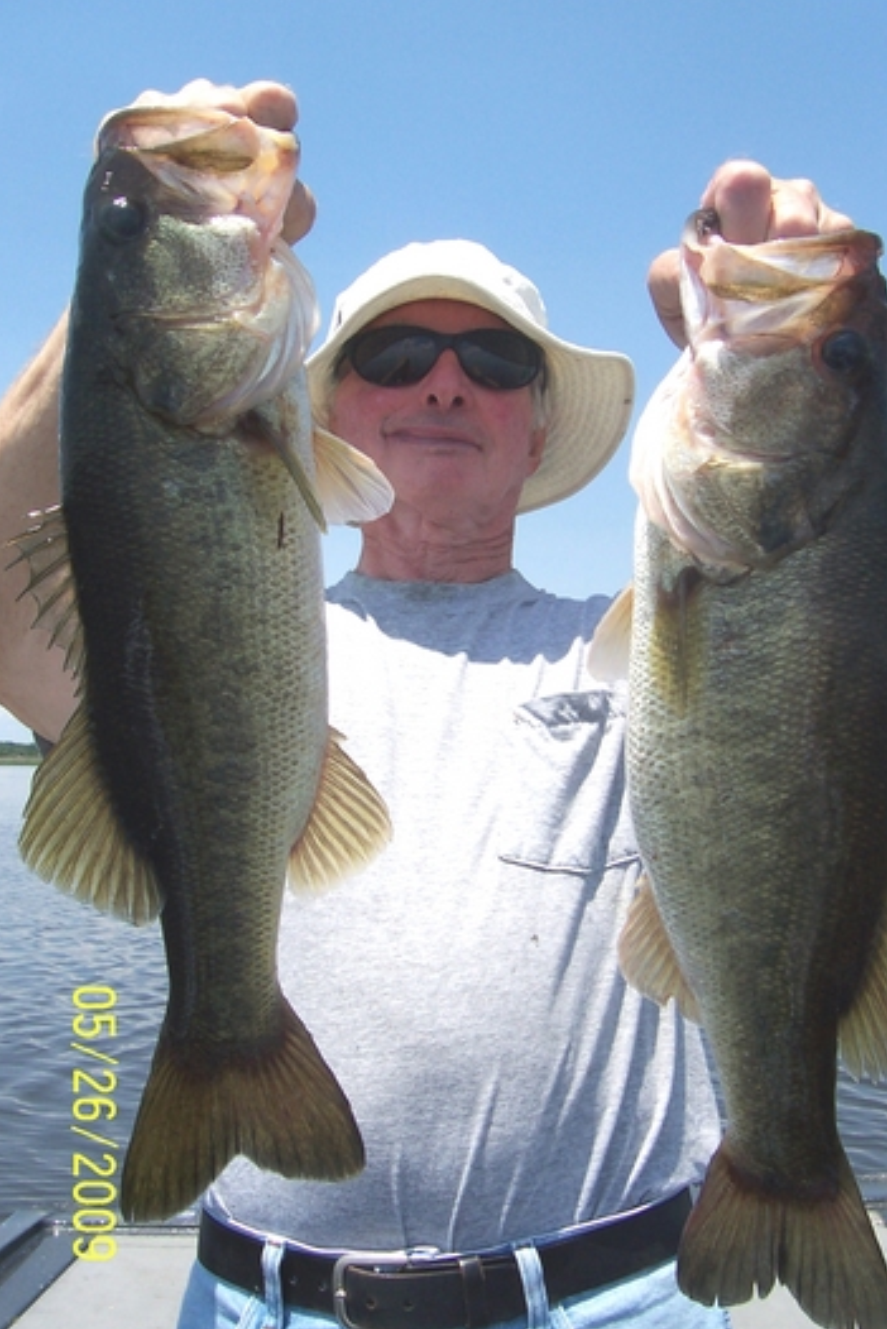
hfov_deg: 34.2
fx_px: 1440
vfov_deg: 49.5
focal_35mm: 39
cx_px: 473
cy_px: 661
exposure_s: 1/750
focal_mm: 5.6
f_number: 5.6
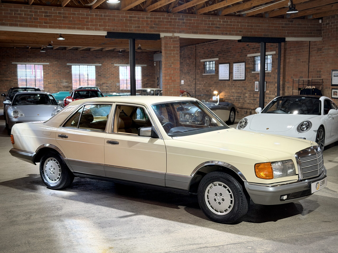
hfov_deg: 39.7
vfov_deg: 30.3
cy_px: 126
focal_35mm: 48
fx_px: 469
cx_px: 169
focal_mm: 6.76
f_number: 1.78
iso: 200
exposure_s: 1/50
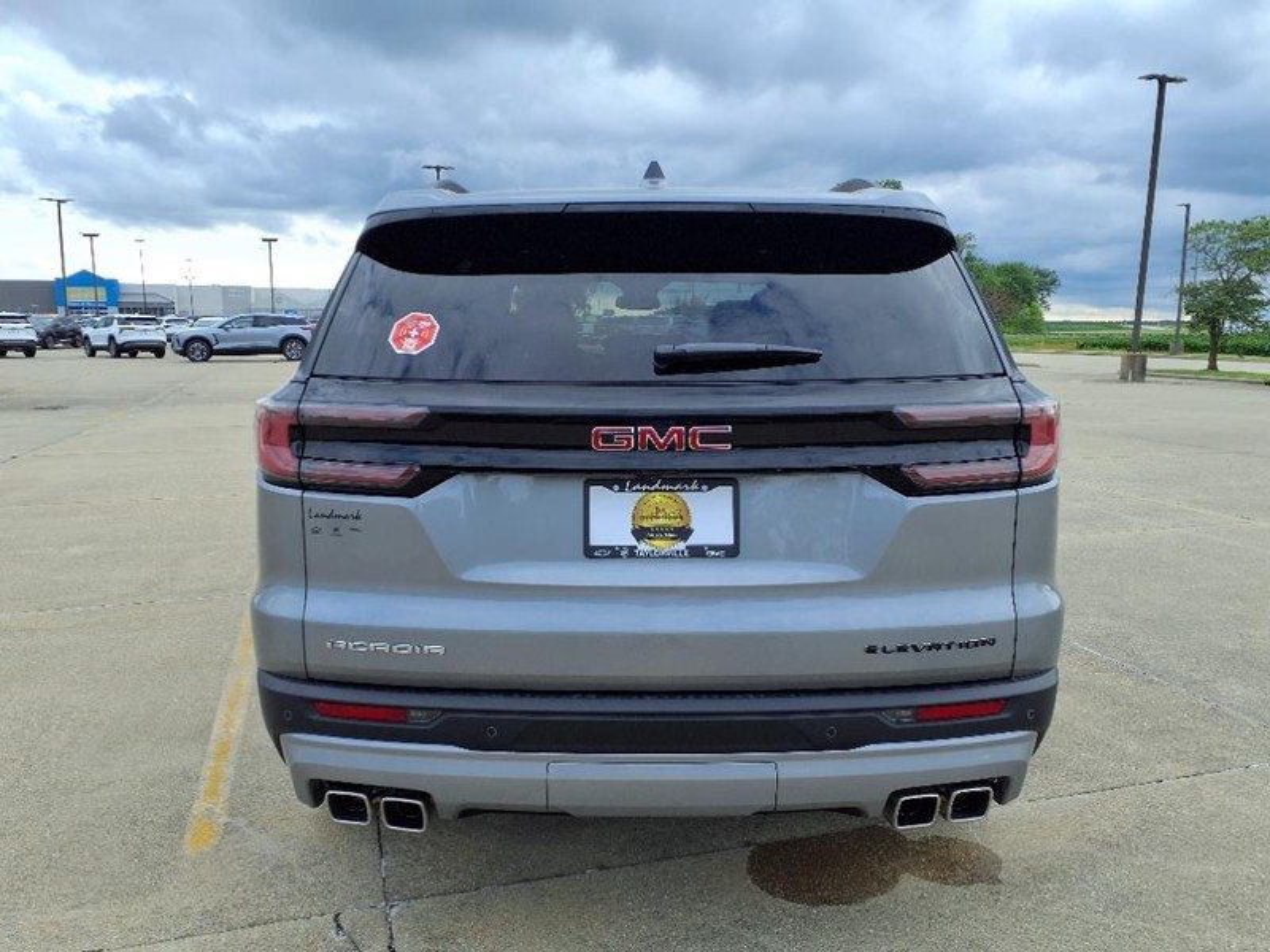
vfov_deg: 51.4
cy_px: 476
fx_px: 991
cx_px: 635
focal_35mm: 27
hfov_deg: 65.3
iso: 40
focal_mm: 3.58
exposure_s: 1/714
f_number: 1.9
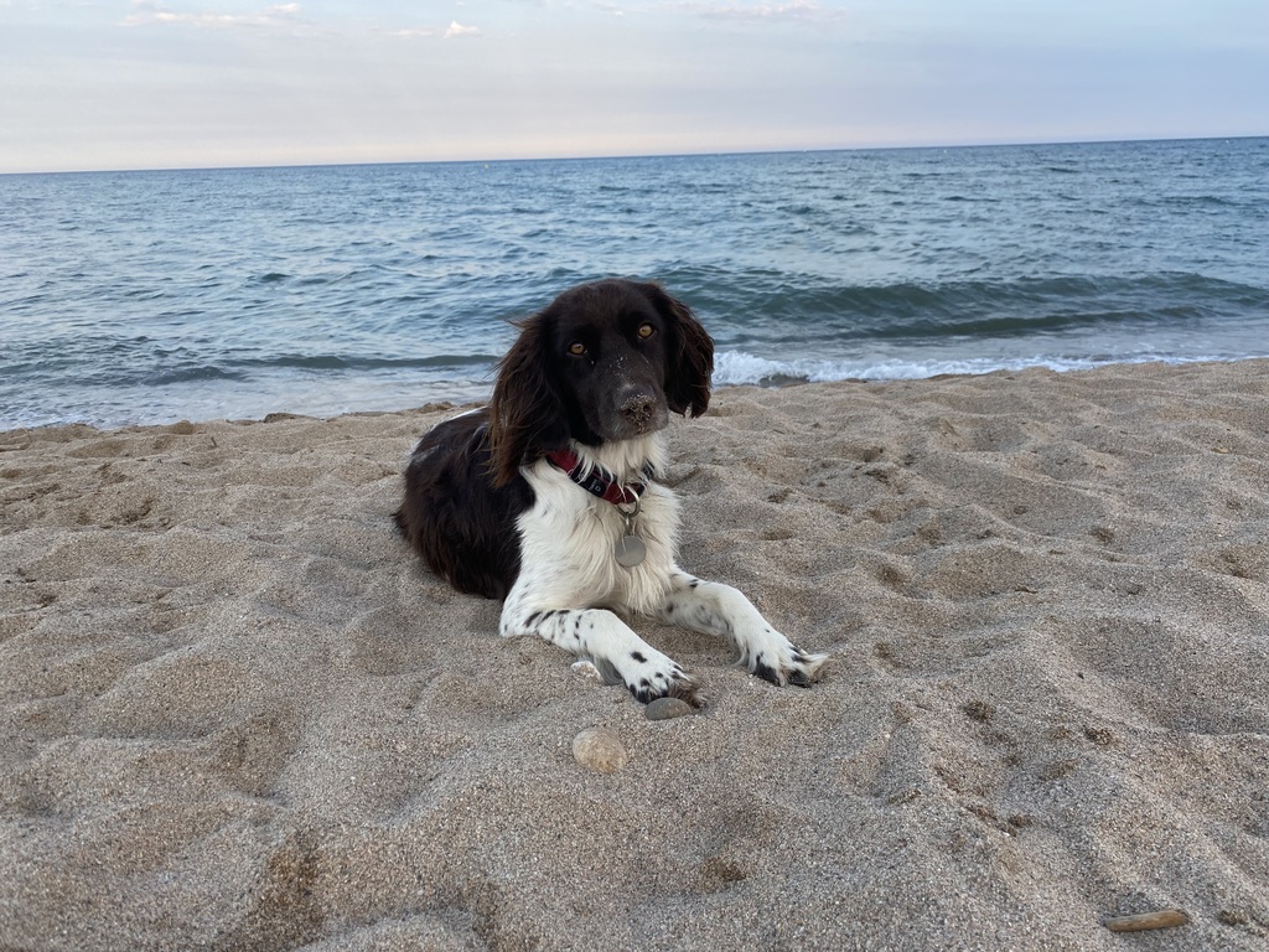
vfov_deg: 53.1
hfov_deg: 67.3
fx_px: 953
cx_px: 634
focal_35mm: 26
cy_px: 476
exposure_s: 1/420
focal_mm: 4.25
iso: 32
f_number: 1.8
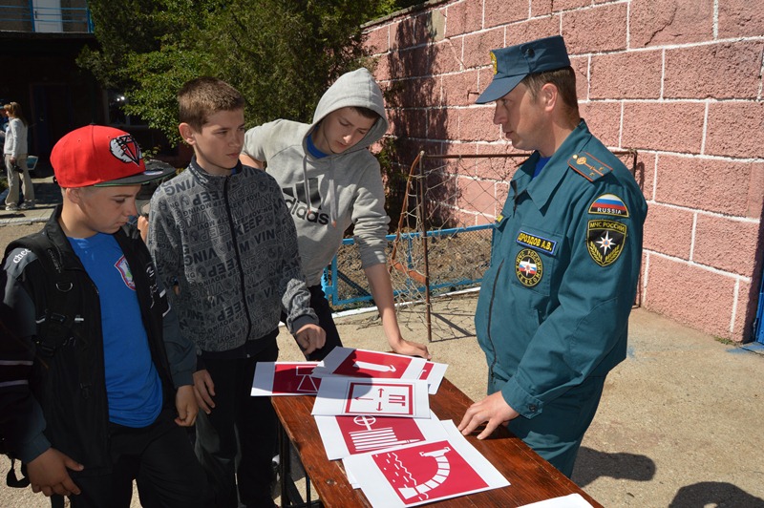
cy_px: 254
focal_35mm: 27
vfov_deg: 47.9
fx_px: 573
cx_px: 382
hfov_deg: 67.4
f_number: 11
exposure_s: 1/200
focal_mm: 18
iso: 100
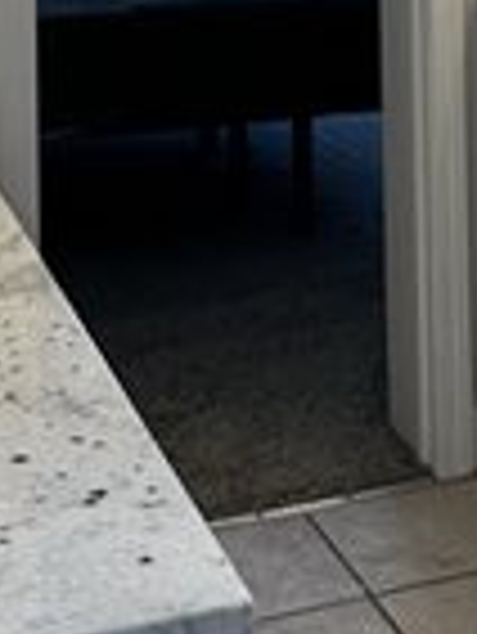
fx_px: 1743
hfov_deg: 15.4
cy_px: -328
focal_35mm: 95
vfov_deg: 18.2
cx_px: 432
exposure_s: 1/120
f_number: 2.2
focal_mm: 2.22
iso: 100
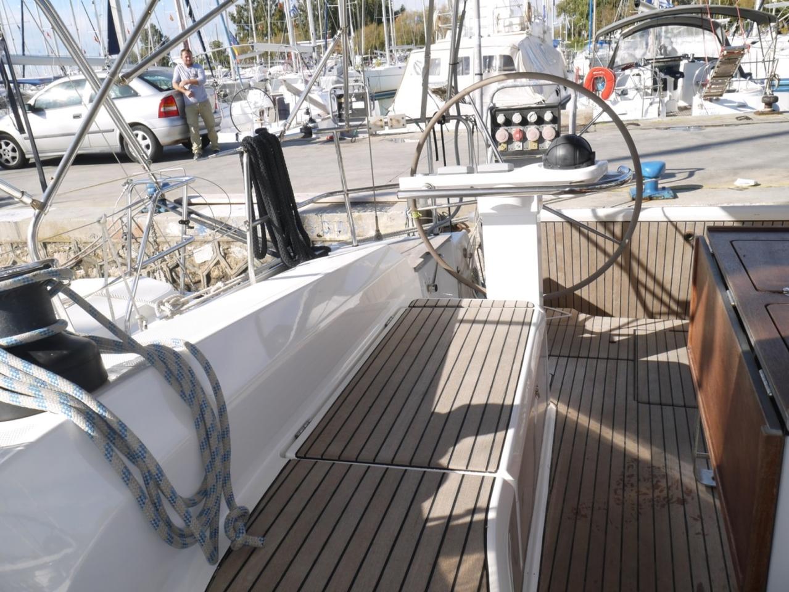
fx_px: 638
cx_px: 394
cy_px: 296
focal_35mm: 28
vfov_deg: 49.8
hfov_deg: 63.4
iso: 160
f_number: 11
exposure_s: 1/160
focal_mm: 14
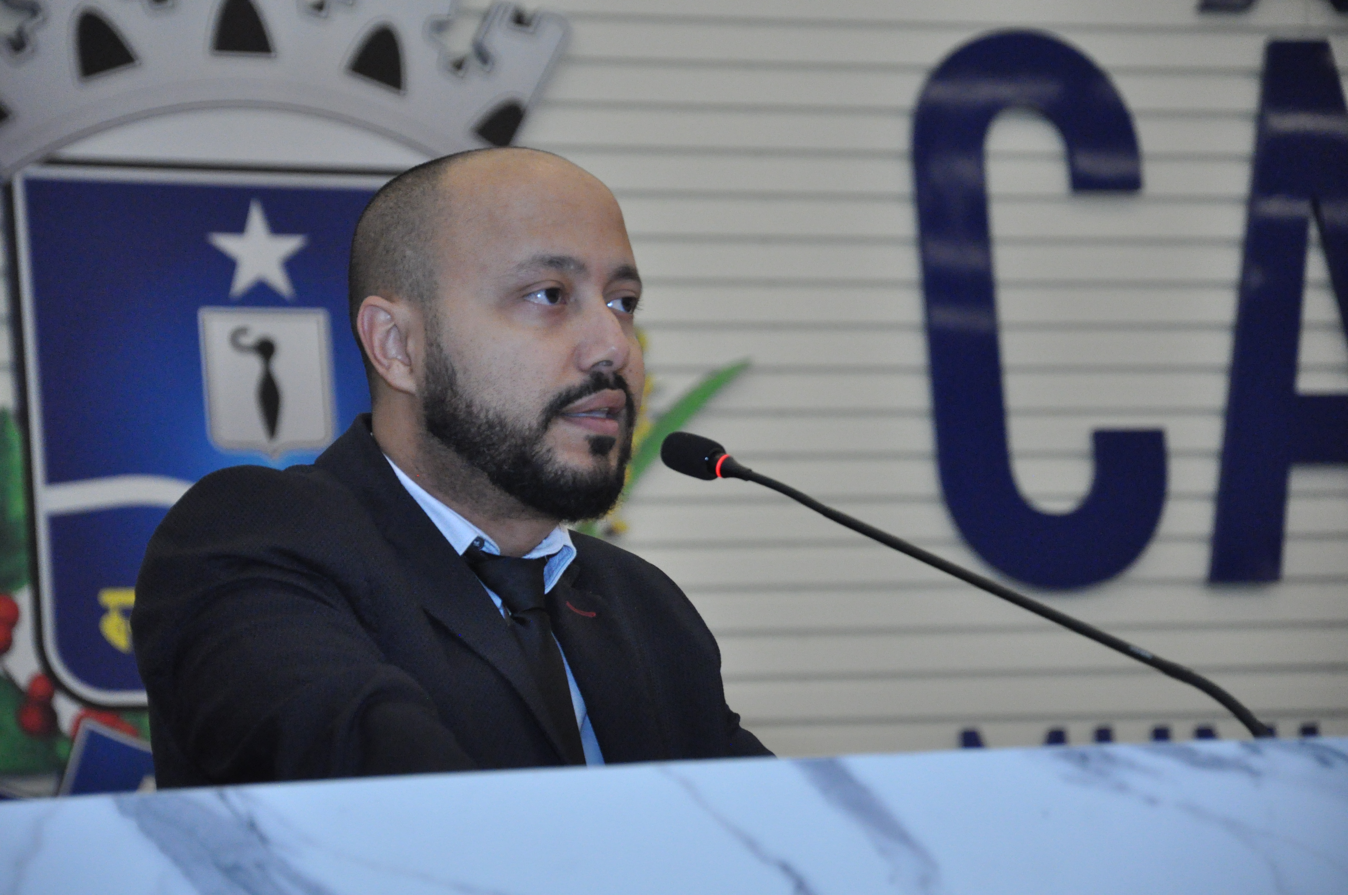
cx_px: 674
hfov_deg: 13.1
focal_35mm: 158
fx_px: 5890
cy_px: 448
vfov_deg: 8.7
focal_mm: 105
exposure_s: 1/200
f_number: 5.6
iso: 2500
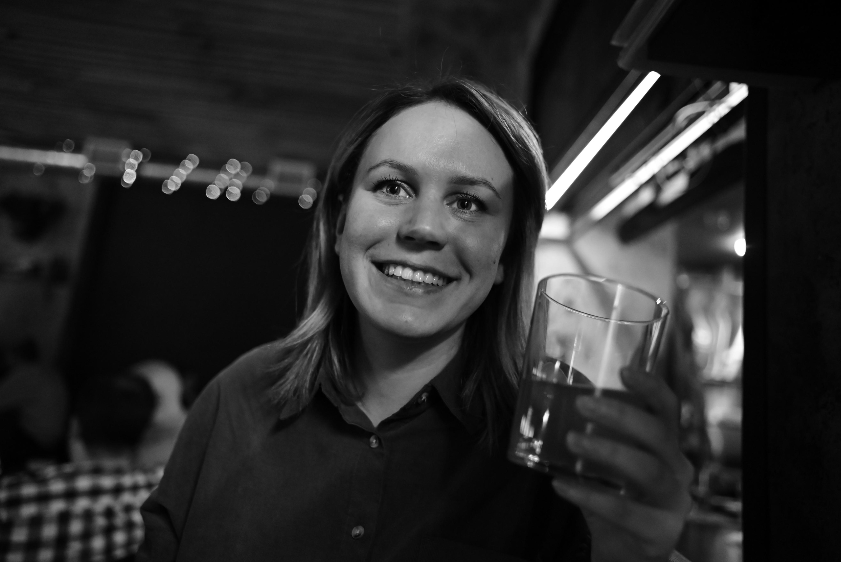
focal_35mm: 24
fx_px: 561
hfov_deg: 73.7
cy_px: 281
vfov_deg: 53.2
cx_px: 420
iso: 5000
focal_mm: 24
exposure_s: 1/160
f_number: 1.8
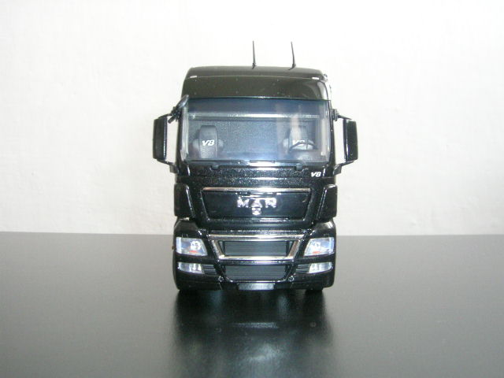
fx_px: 582
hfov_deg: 46.8
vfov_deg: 36.0
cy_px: 189
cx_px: 252
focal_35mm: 40
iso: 200
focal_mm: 6.1
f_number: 5
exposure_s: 1/2.1
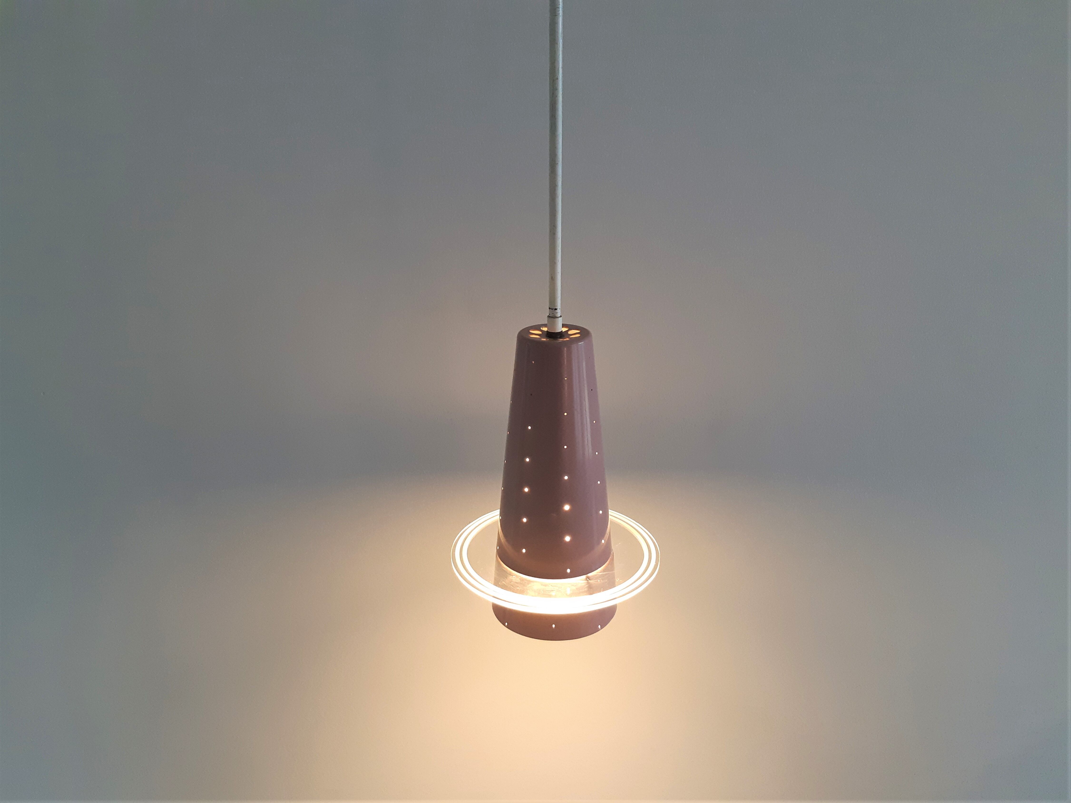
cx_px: 536
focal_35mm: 26
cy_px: 402
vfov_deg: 53.1
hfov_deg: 67.3
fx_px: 804
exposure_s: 1/50
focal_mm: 3.93
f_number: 1.7
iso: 250
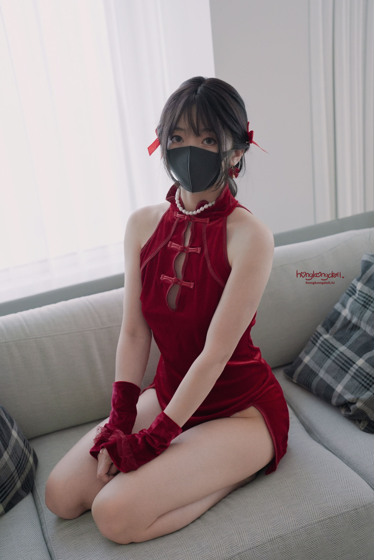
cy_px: 280
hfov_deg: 27.0
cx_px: 187
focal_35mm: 50
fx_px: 778
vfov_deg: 39.6
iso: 12800
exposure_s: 1/320
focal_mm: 50
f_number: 3.5
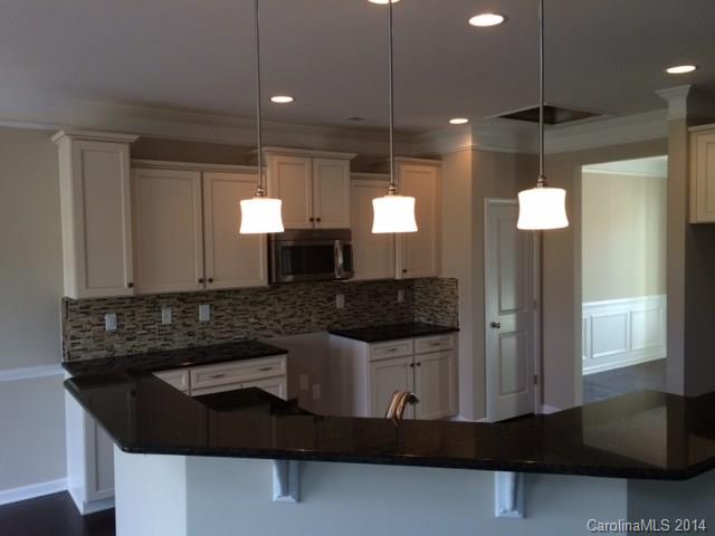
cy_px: 268
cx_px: 358
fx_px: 599
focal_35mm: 29
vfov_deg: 48.2
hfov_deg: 61.7
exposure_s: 1/40
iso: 40
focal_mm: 4.15
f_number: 2.2
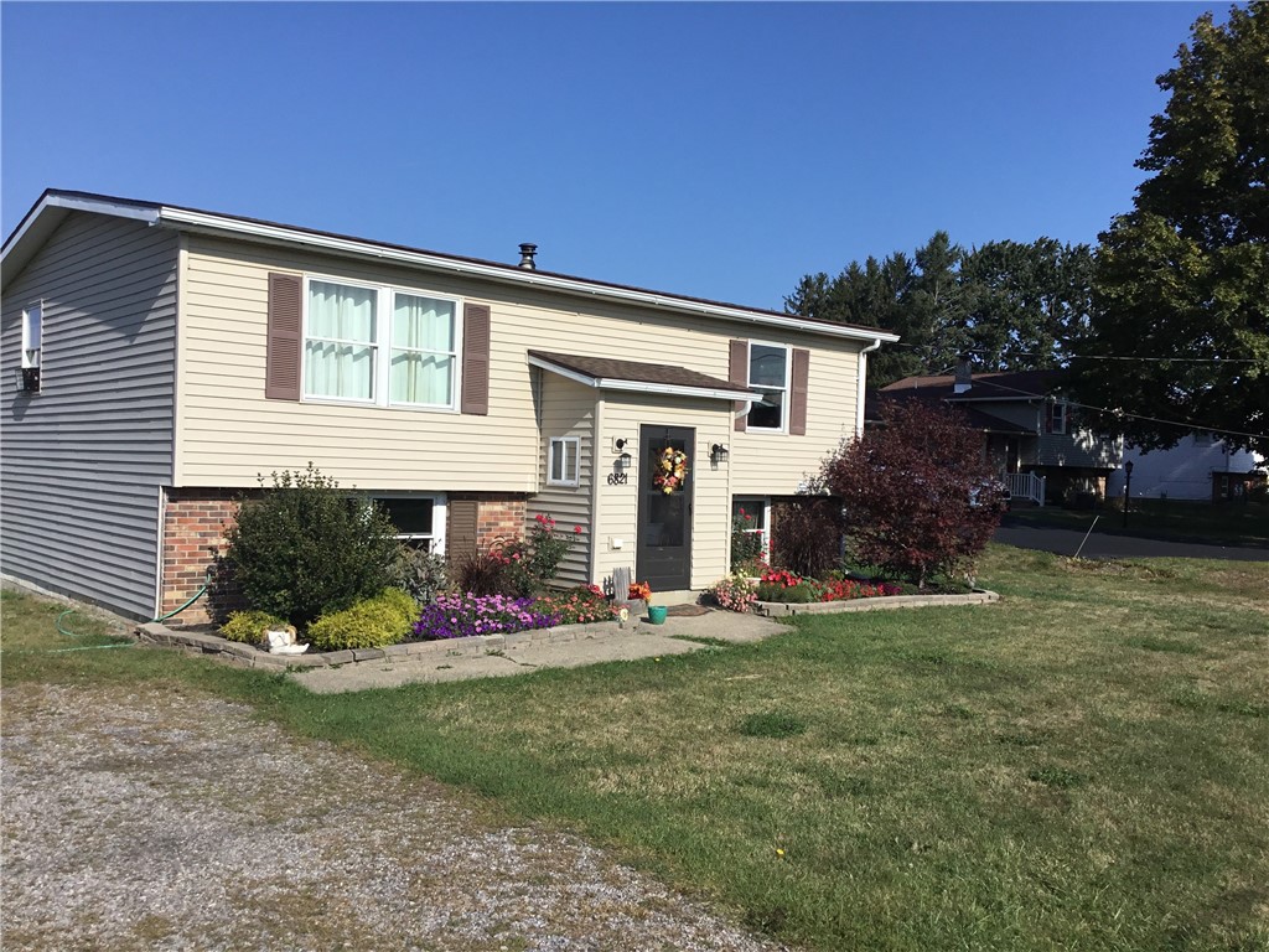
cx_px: 634
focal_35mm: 31
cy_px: 476
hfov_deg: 58.4
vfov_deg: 45.4
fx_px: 1136
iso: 25
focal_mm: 3.3
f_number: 2.4
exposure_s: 1/2262
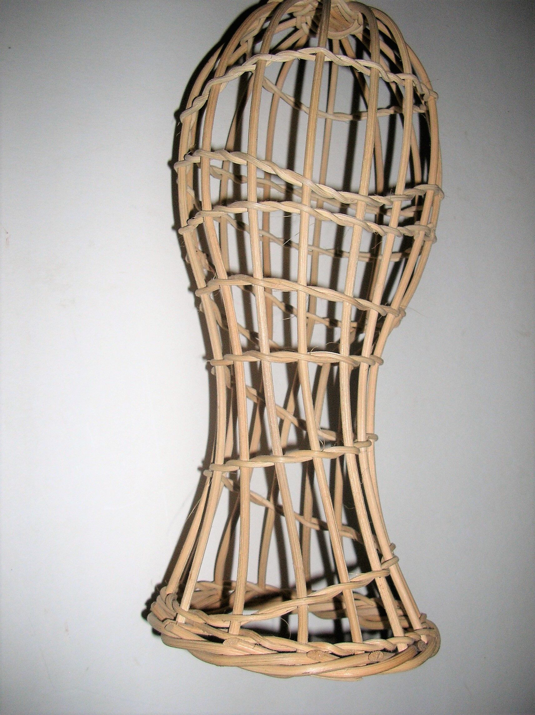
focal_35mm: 35
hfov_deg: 40.6
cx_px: 268
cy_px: 358
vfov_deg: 52.7
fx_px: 722
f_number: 2.8
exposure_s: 1/60.1
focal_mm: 5.8
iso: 50
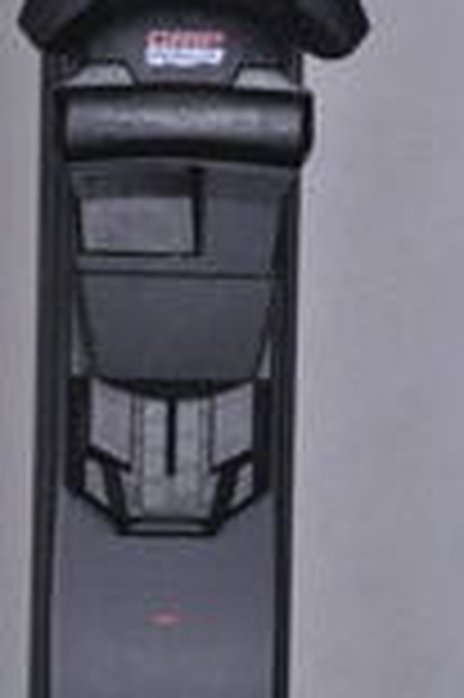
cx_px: -47
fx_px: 5909
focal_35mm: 305
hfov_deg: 4.5
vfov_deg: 6.7
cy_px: 635
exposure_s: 1/125
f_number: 9.5
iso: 3200
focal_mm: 70
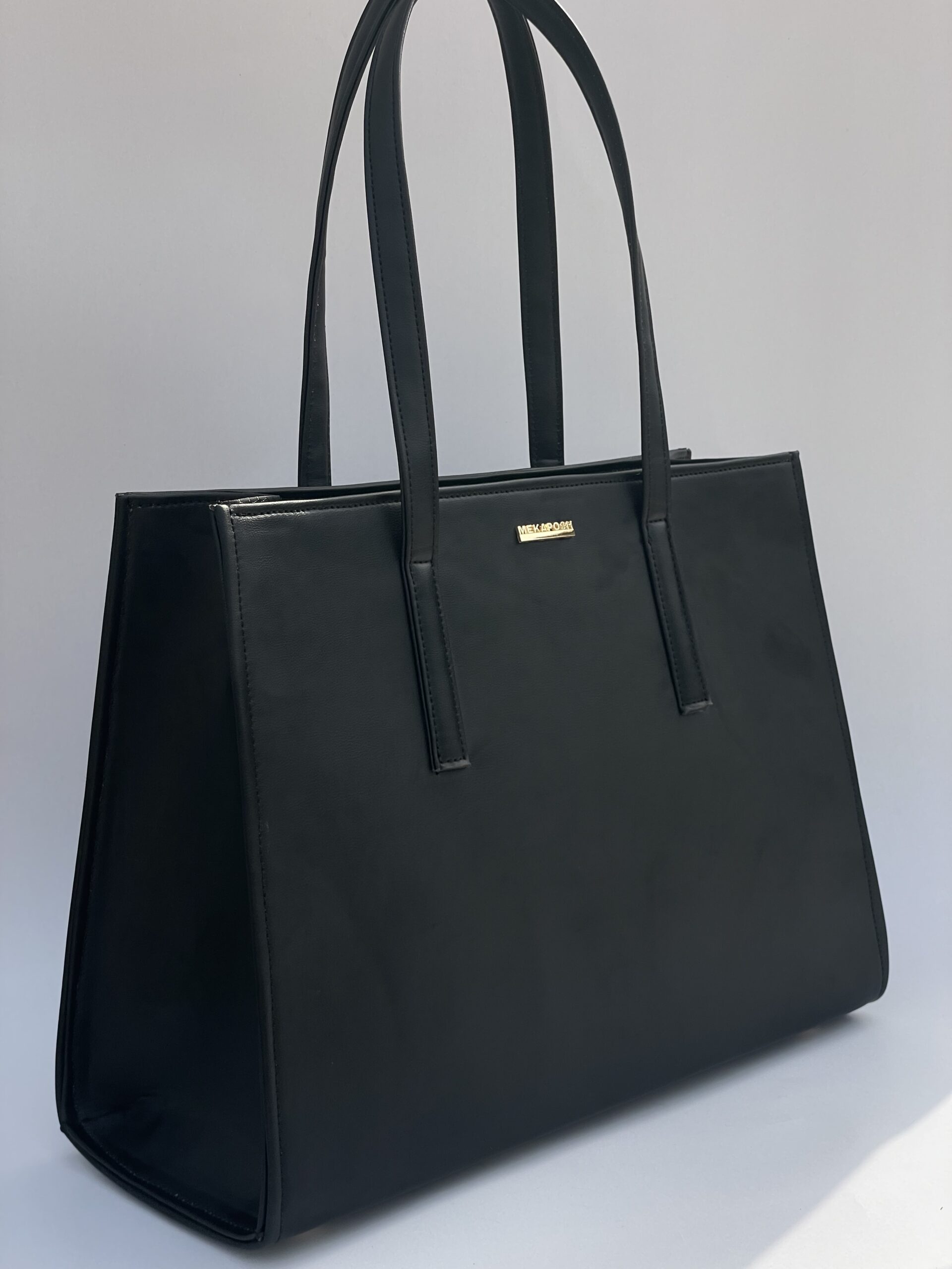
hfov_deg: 28.0
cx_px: 476
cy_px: 634
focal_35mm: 52
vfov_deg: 36.8
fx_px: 1907
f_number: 2
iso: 32
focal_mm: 6
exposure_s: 1/856
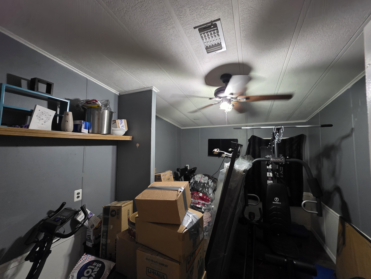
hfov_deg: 106.2
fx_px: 139
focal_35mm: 13
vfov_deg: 89.9
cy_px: 140
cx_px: 186
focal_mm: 2.2
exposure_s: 1/60
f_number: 1.9
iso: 640
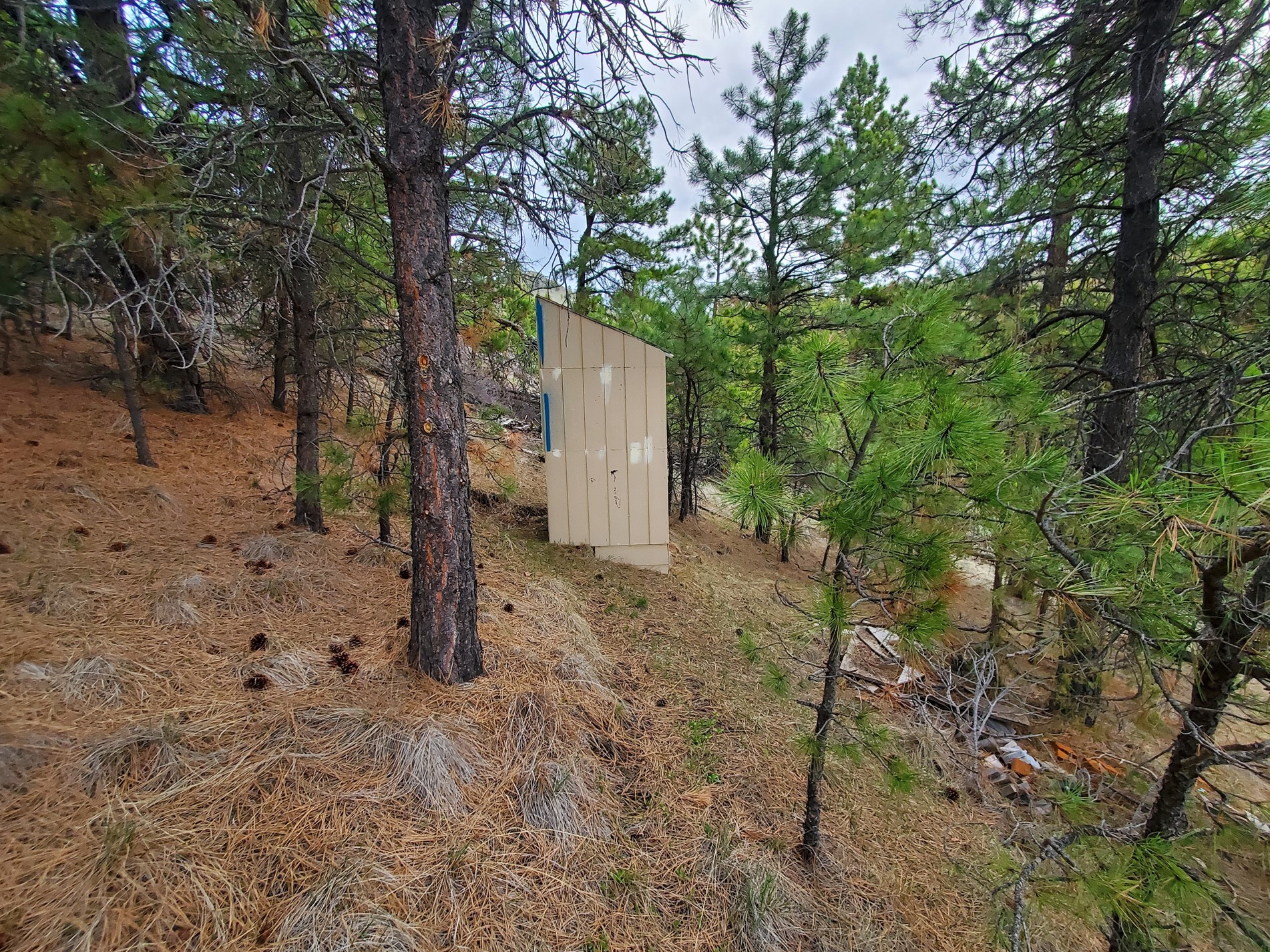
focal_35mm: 14
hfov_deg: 102.0
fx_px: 514
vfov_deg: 85.6
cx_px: 662
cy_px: 489
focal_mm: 1.8
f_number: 2.2
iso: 100
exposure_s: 1/60
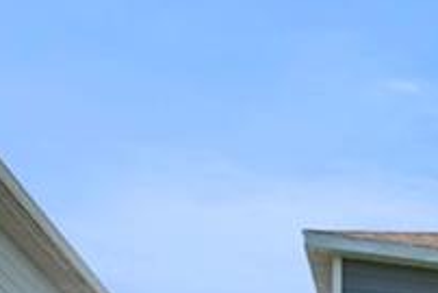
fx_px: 1351
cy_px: 663
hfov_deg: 13.0
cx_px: 1106
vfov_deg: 10.8
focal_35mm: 111
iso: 250
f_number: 6.3
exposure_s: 1/1250
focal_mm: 14
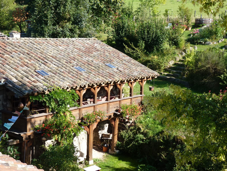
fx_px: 361
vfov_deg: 26.6
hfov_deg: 34.9
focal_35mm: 55
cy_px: 86
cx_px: 114
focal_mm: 9.8
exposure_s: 1/200
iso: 80
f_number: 4
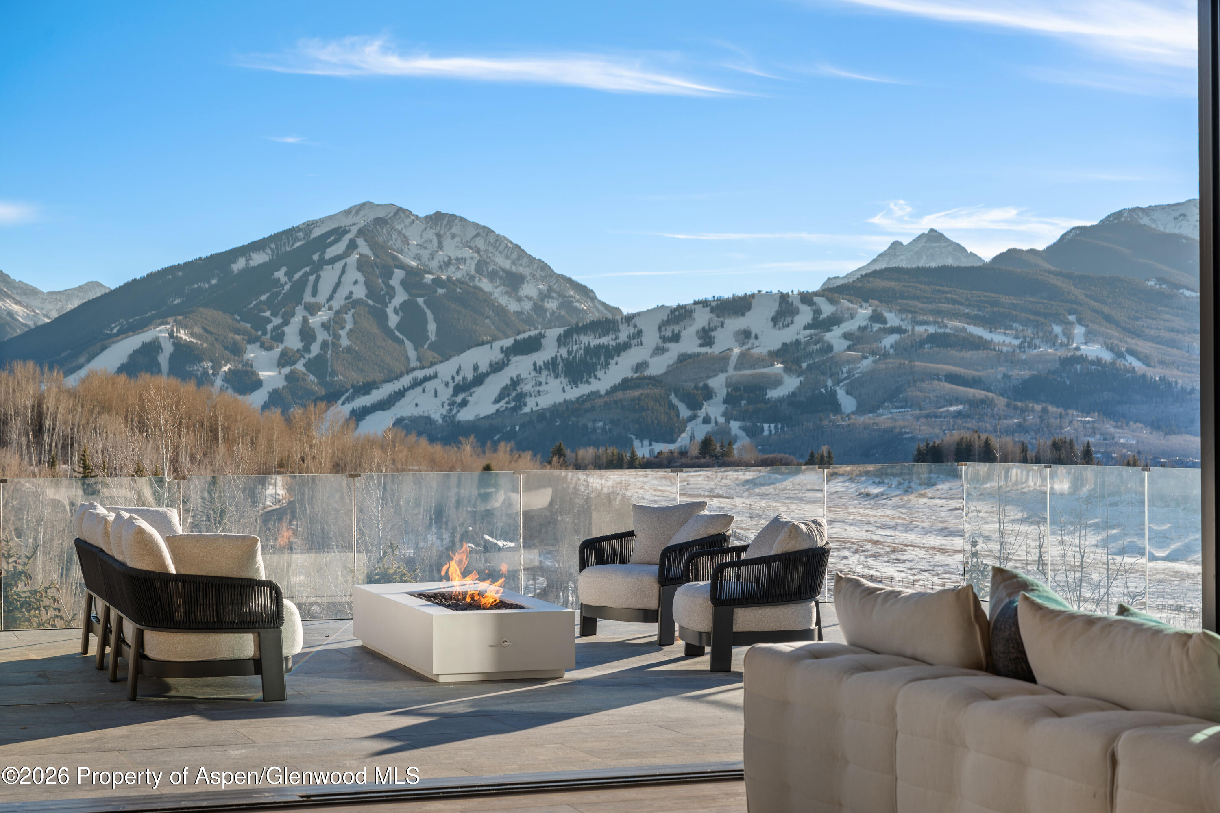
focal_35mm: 68
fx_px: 2304
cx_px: 610
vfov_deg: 20.0
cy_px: 406
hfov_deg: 29.7
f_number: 7.1
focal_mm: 68
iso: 100
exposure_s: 1/80
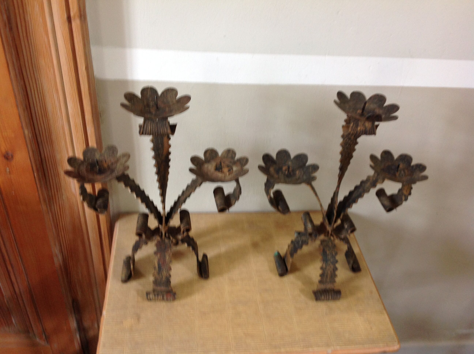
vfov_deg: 40.6
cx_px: 237
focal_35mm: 35
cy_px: 177
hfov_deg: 52.7
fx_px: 479
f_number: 2.4
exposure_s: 1/15
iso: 80
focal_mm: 4.28
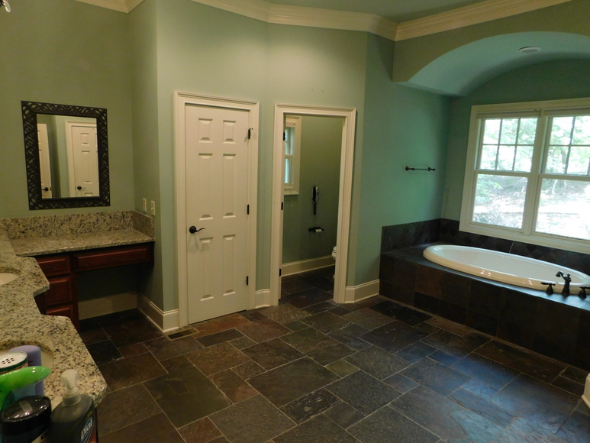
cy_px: 222
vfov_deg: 58.9
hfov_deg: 73.9
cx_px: 295
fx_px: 392
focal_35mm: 23
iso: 320
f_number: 3
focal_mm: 4
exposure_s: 1/30
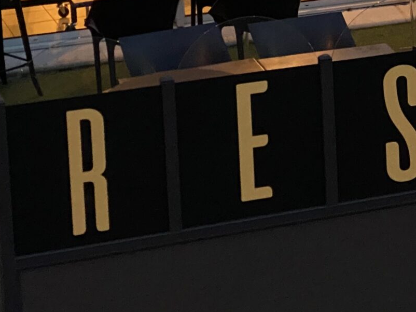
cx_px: 557
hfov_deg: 11.6
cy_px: -131
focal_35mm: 166
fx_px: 1994
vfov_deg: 8.8
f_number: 2
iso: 1000
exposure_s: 1/25
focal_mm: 6
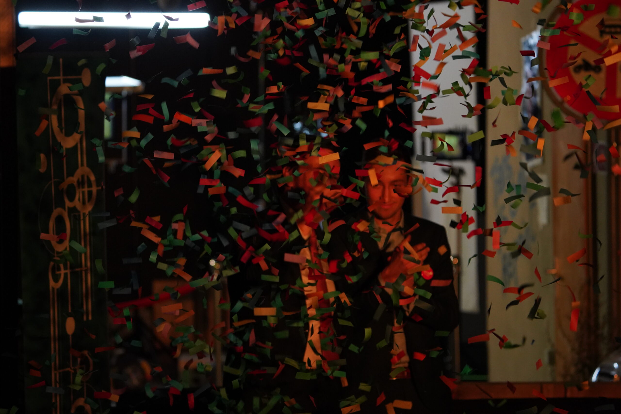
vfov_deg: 6.9
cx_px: 310
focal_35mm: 200
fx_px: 3450
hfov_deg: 10.3
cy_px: 207
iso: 5000
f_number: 5.6
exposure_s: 1/160
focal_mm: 200
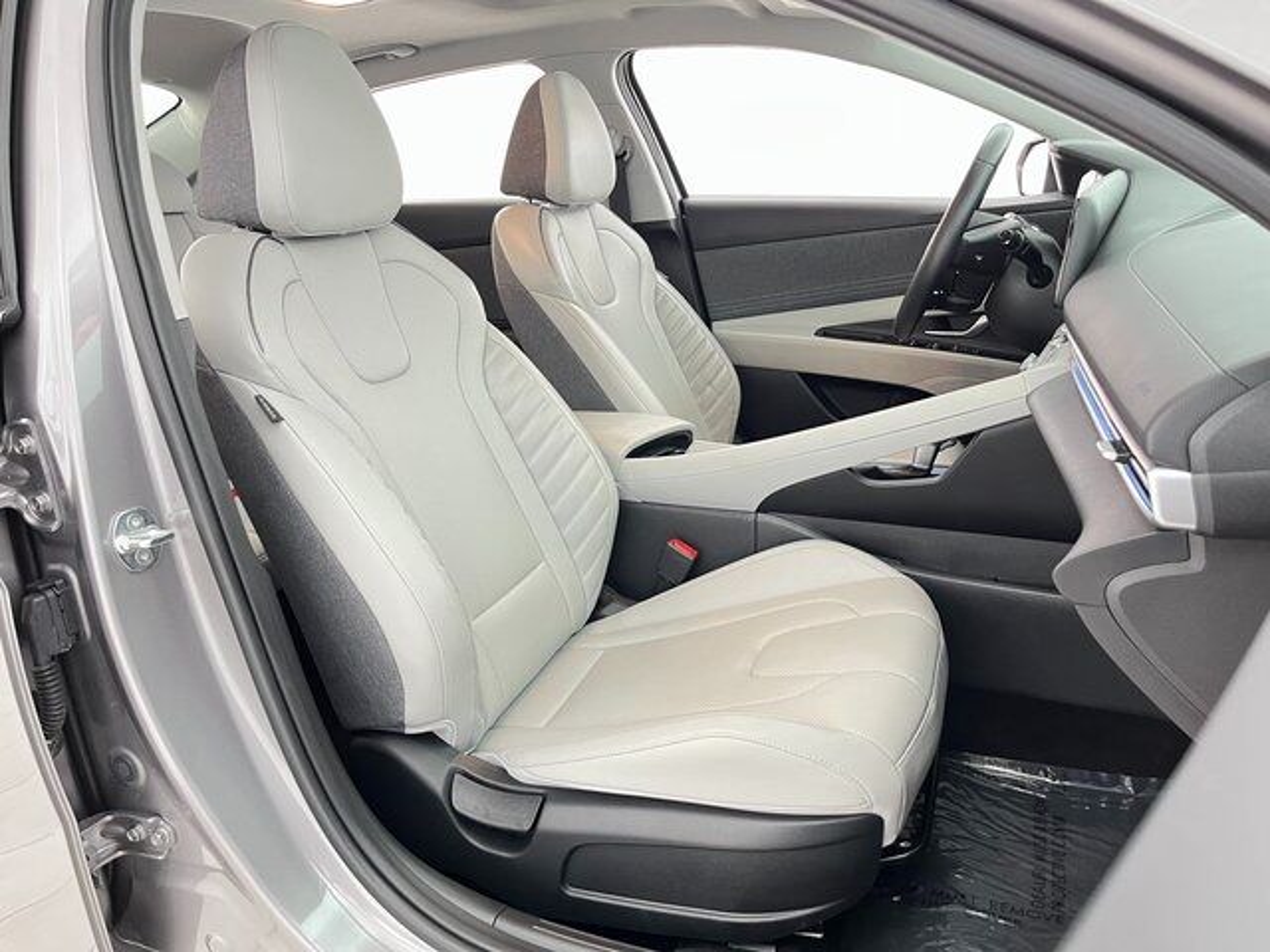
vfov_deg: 53.1
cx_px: 635
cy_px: 476
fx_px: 954
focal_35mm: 26
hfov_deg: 67.3
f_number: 1.6
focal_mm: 5.1
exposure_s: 1/40
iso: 400
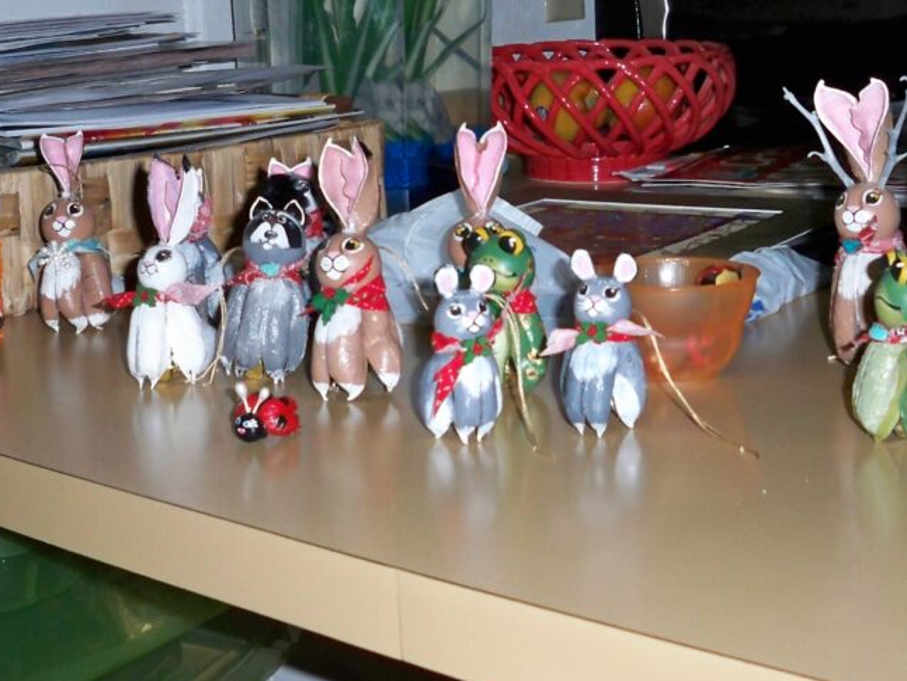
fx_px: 1704
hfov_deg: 29.8
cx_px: 486
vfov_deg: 22.2
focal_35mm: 65
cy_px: 114
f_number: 3.1
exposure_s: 1/60
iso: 200
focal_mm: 6.3
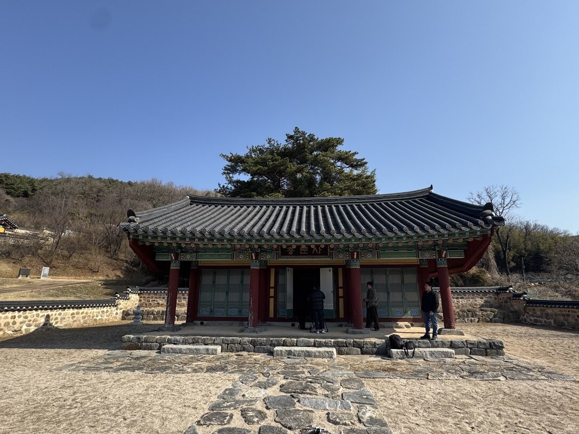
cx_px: 292
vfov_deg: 71.6
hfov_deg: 87.7
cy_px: 218
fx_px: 301
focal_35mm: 18
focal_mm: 2.22
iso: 40
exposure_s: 1/1178
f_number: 2.2
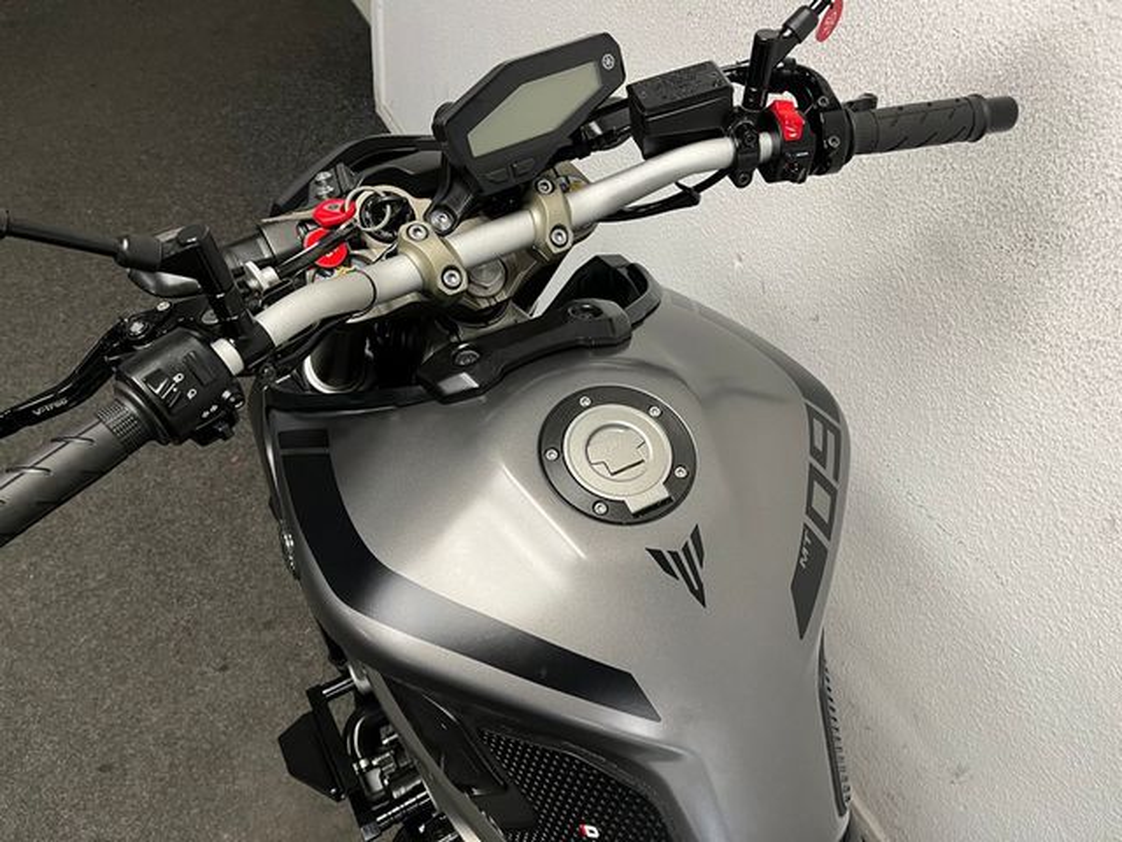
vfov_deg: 53.1
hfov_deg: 67.3
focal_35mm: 26
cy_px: 421
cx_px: 561
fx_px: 843
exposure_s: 1/50
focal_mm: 5.1
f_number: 1.6
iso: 100
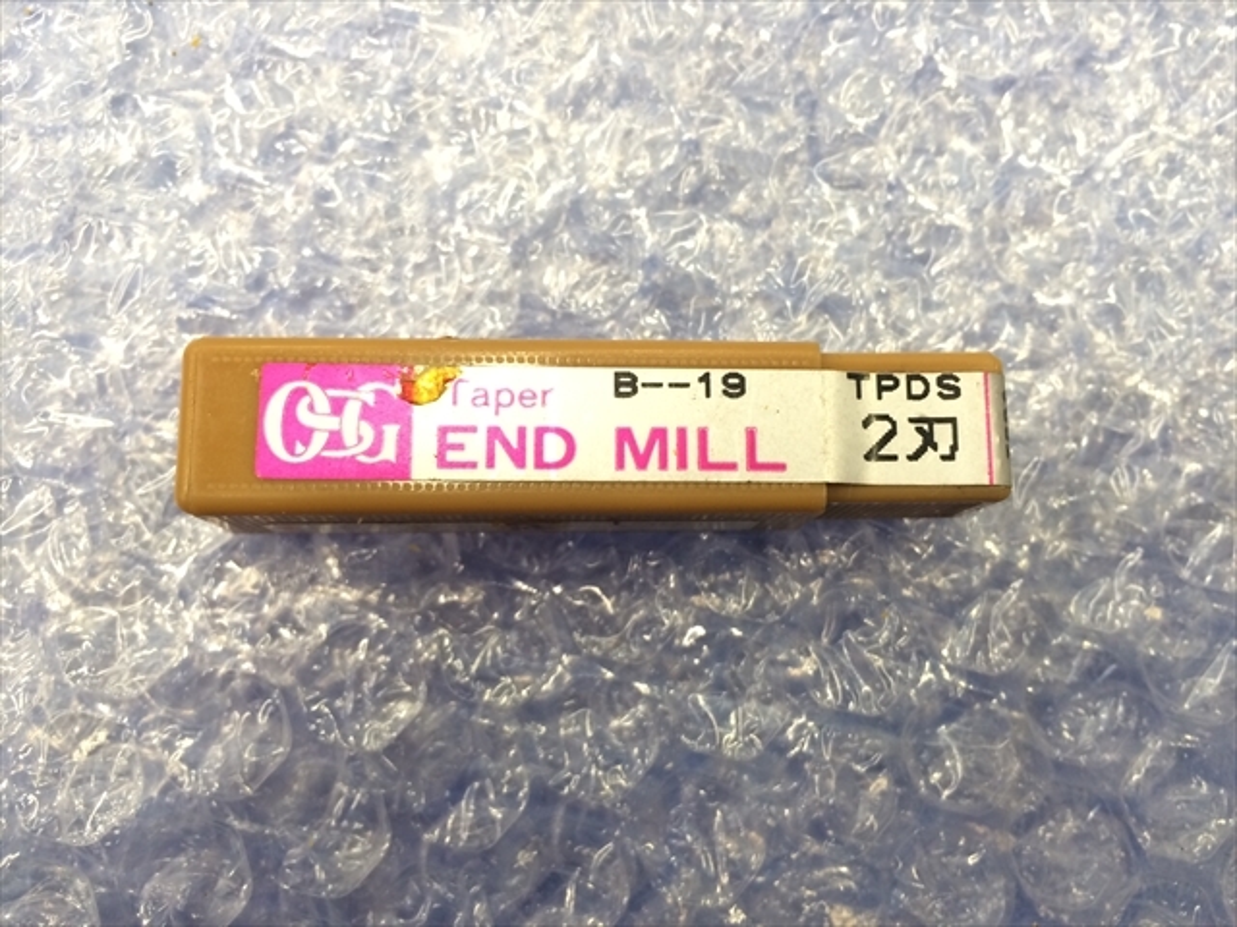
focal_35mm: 29
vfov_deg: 48.2
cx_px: 618
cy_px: 464
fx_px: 1036
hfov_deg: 61.7
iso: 100
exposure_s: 1/30
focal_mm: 4.15
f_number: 2.2
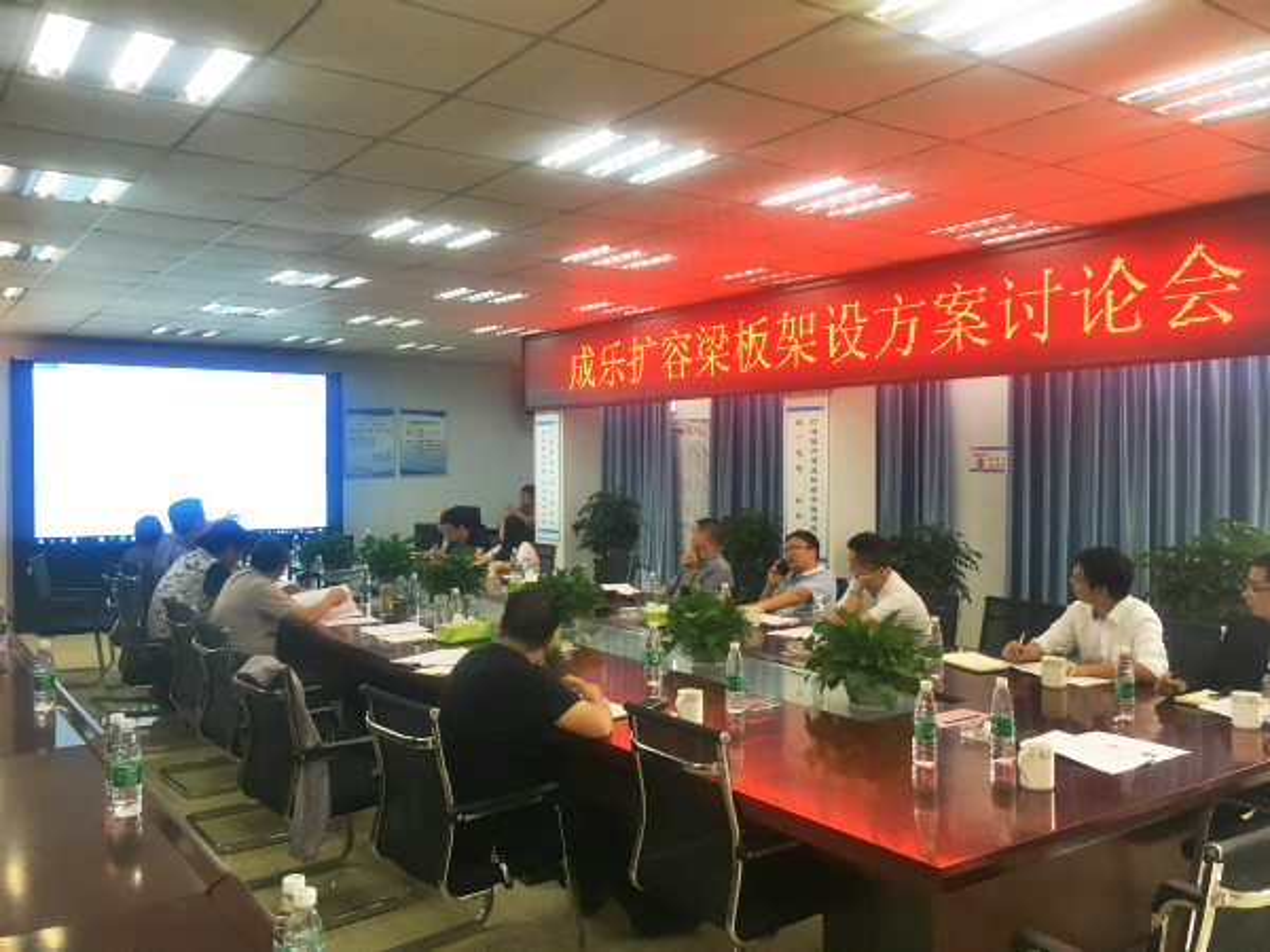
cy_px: 476
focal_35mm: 29
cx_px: 635
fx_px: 1064
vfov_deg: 48.2
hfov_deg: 61.7
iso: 50
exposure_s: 1/33
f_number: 2.2
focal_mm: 4.15
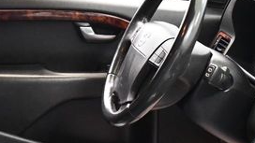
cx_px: 71
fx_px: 602
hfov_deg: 23.7
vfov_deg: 13.6
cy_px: 98
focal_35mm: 89
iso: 4500
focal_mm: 18
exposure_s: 1/60
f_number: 3.5
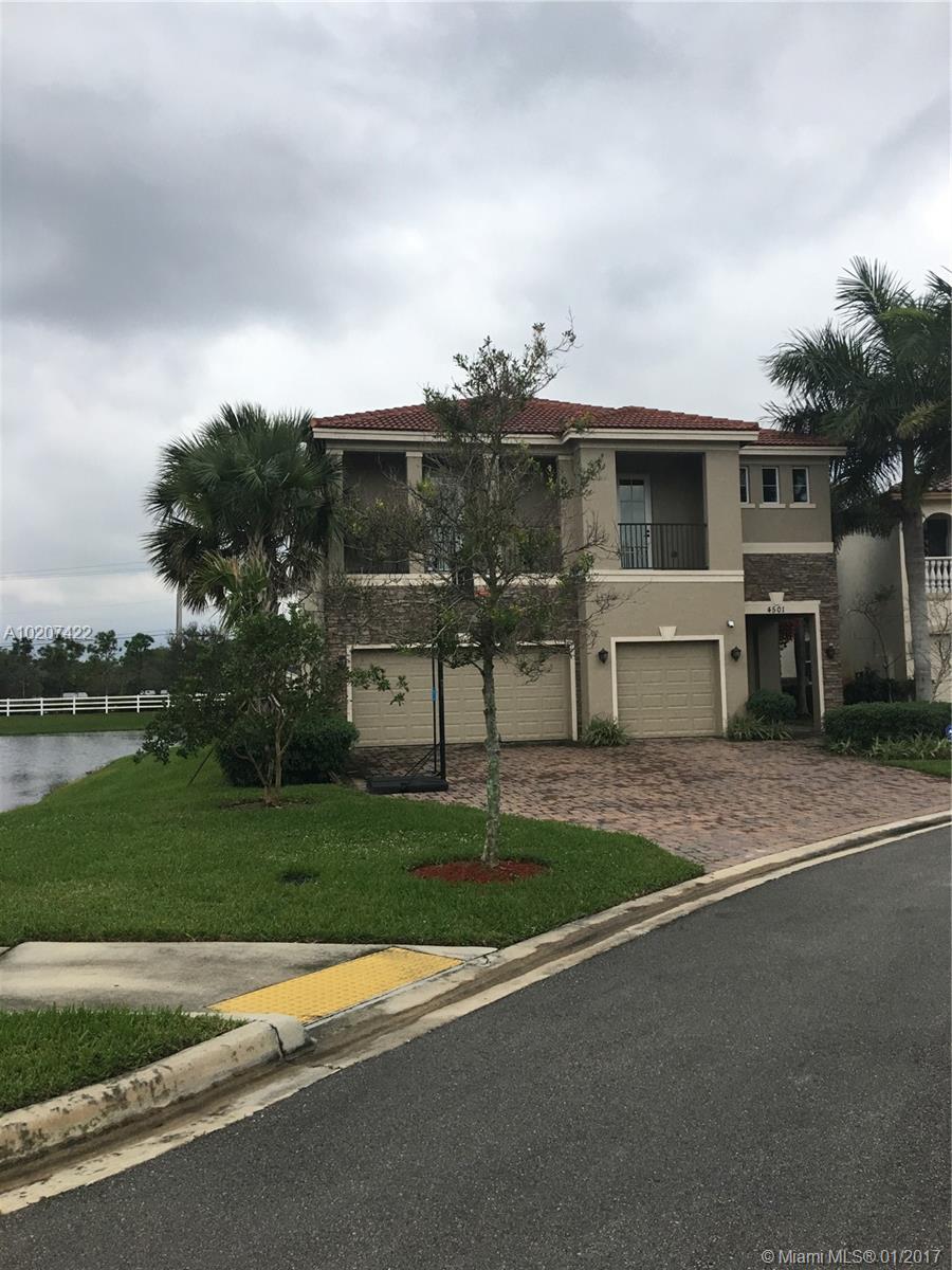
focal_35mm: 29
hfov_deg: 48.2
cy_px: 635
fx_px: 1063
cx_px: 476
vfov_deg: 61.7
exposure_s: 1/15
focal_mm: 4.15
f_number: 2.2
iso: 25
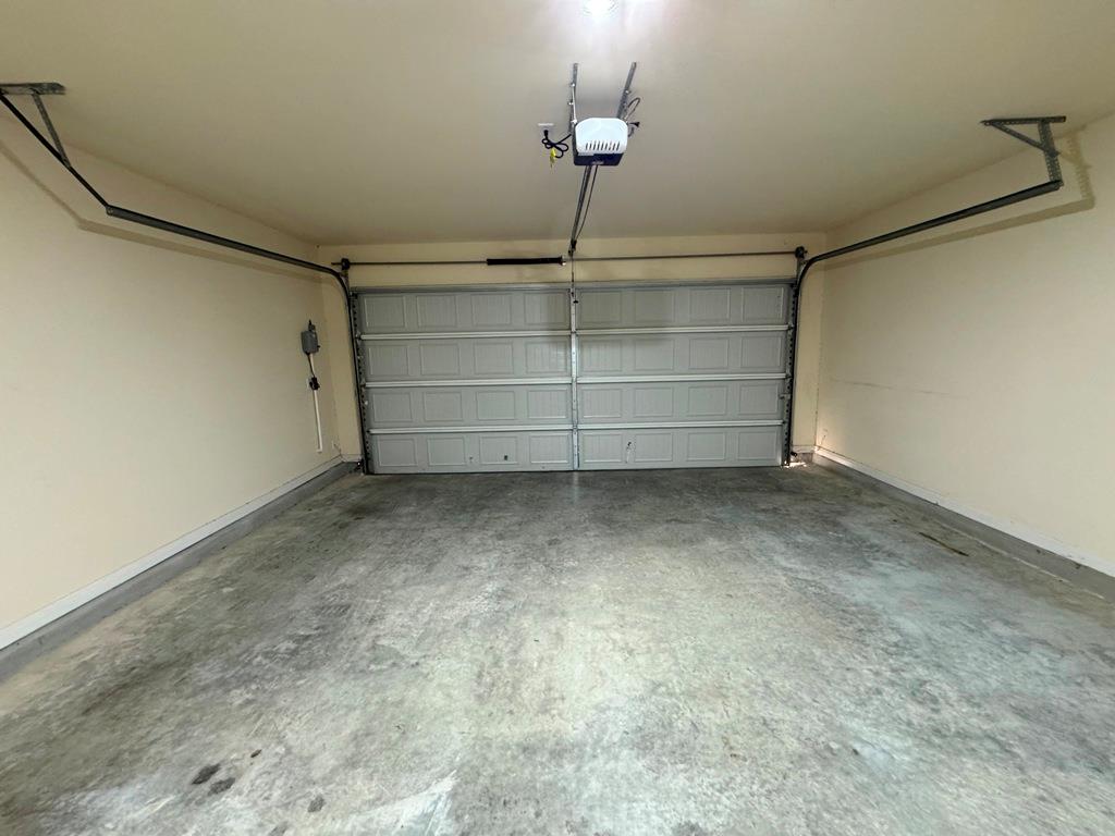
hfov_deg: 102.1
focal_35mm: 14
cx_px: 558
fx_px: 451
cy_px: 418
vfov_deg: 85.7
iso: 320
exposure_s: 1/60
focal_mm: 2.22
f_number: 2.2
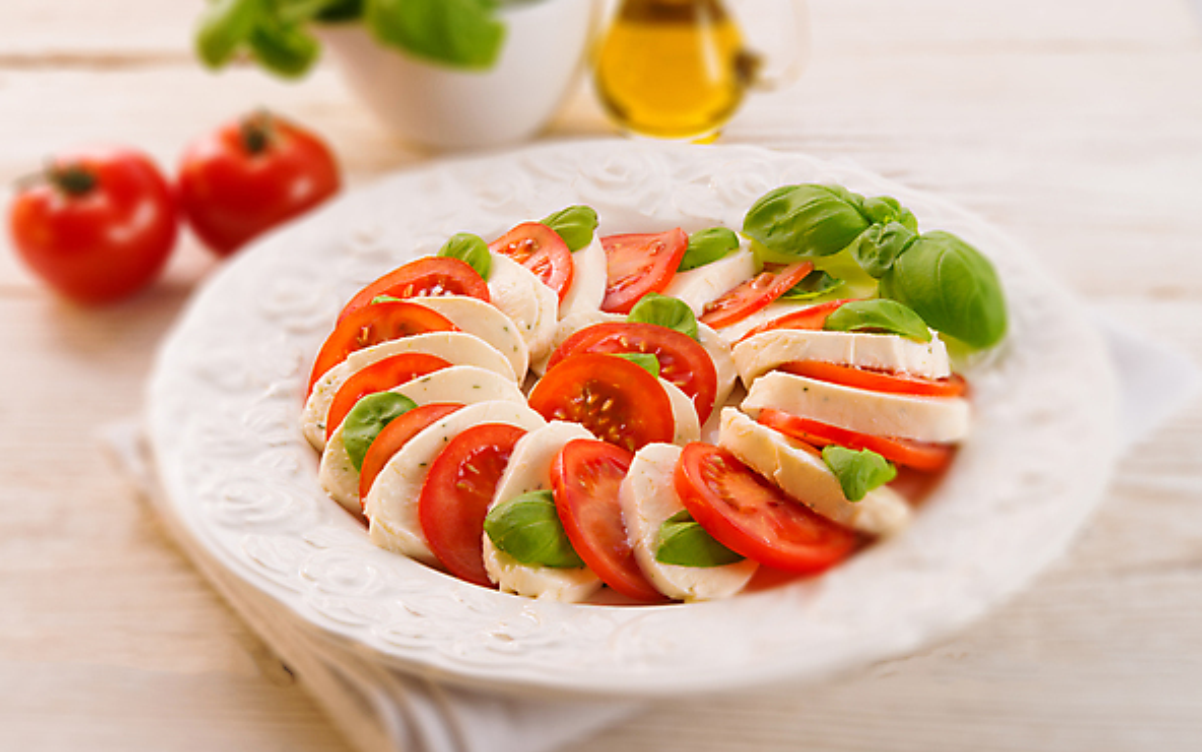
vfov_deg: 21.0
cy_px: 400
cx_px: 599
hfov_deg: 33.0
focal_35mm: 62
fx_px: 2031
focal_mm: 60
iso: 100
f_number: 29
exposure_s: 1/200
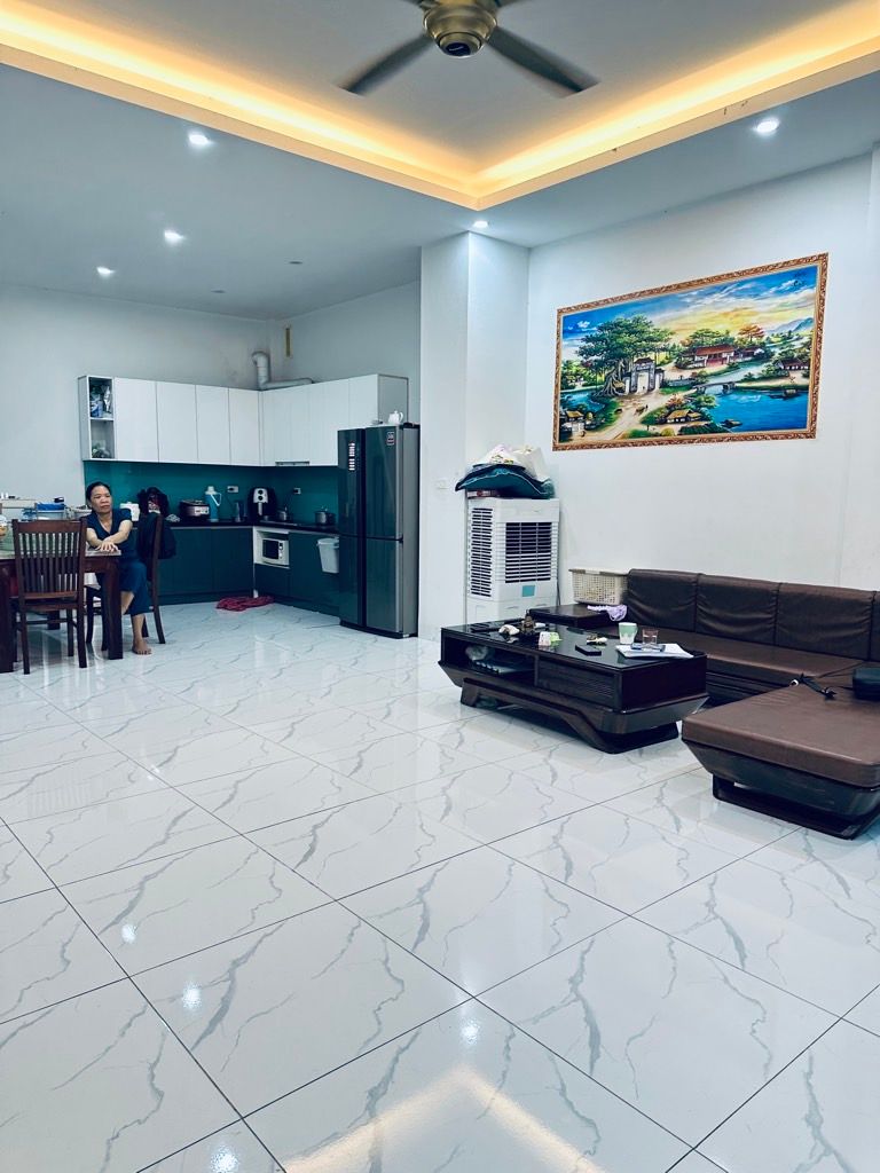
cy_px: 586
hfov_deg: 56.8
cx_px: 440
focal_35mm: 24
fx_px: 813
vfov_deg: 71.6
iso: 200
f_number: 1.78
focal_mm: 6.86
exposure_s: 1/50
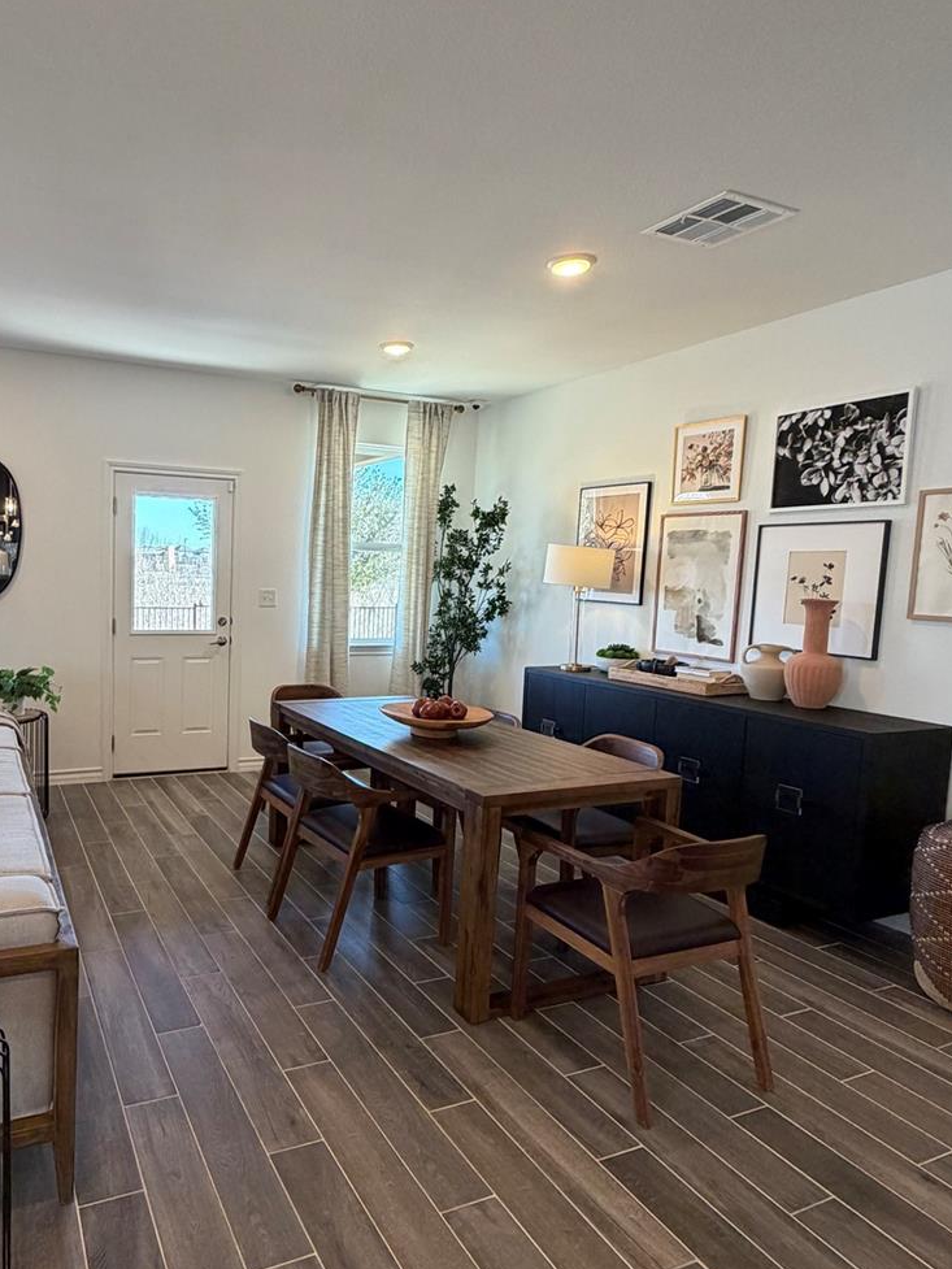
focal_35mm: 22
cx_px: 304
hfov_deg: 59.4
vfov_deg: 76.4
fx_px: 807
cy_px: 652
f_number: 2.2
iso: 250
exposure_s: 1/120
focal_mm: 2.22
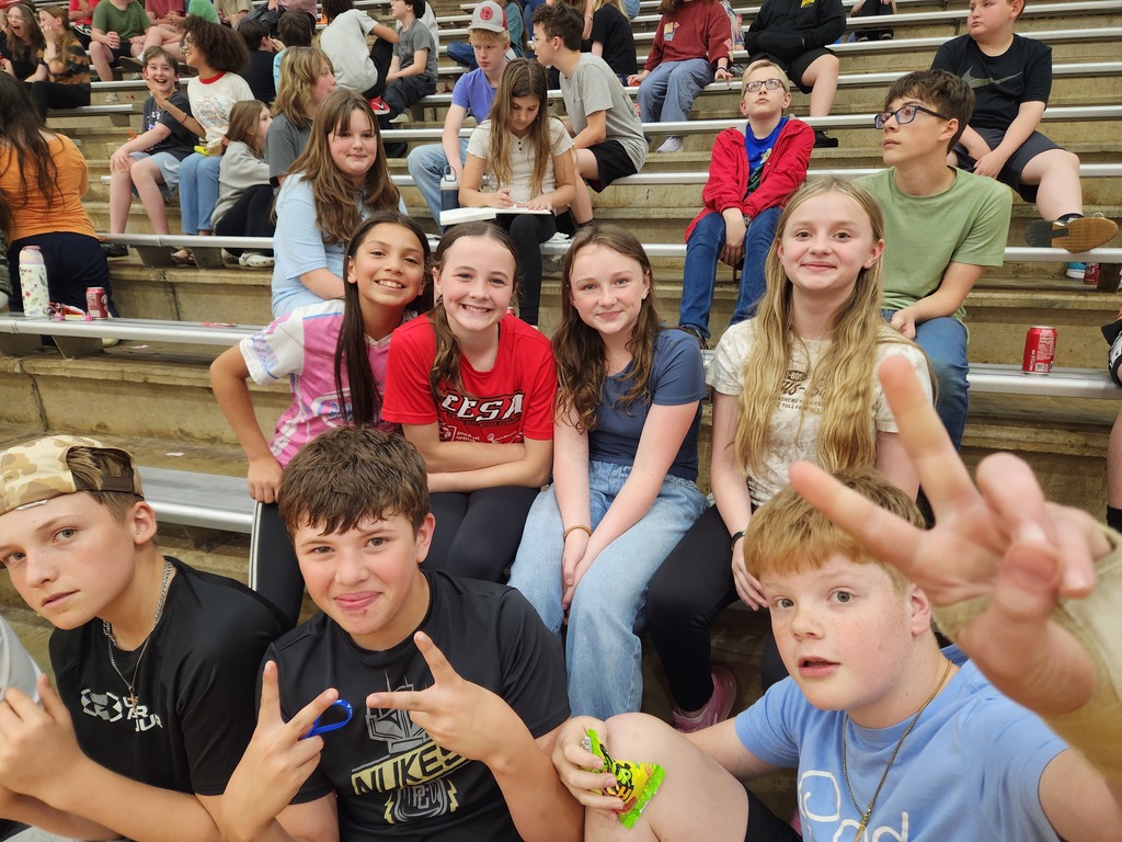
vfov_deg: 58.9
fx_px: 745
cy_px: 421
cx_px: 561
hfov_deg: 73.9
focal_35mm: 23
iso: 200
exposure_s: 1/120
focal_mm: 5.4
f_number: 1.8
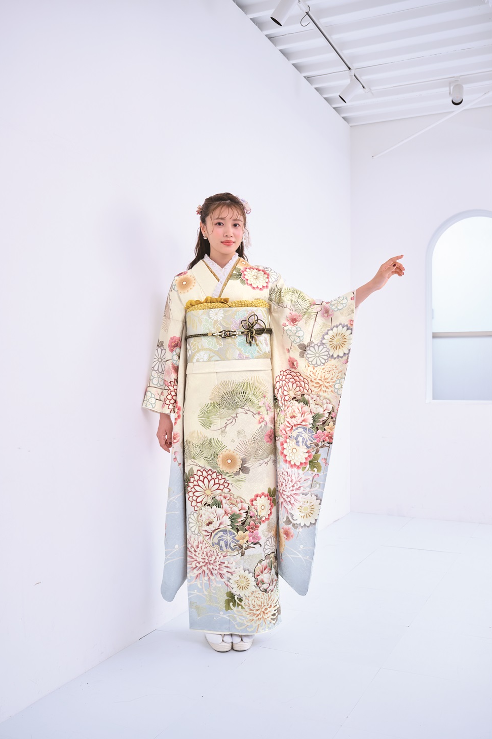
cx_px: 240
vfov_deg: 53.8
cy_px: 372
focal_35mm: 36
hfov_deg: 37.3
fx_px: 728
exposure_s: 1/125
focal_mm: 34.5
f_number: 5
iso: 400
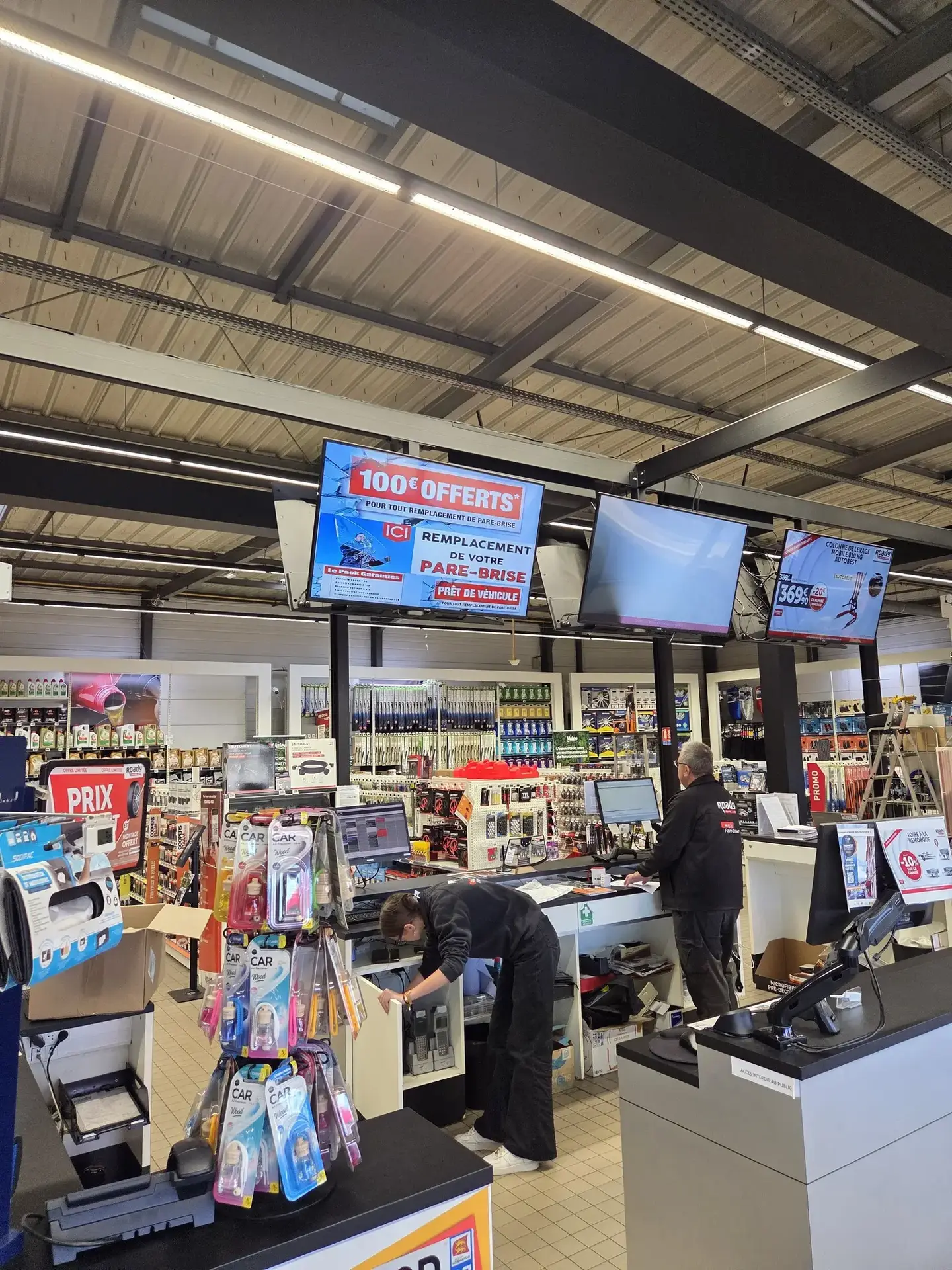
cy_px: 635
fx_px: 843
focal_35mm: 23
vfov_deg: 73.9
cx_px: 476
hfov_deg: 58.9
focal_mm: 5.4
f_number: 1.8
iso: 200
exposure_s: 1/180
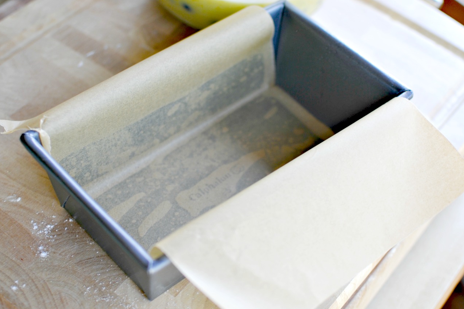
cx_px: 229
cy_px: 152
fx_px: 768
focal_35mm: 60
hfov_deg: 33.6
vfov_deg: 22.8
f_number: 2
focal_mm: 35
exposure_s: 1/80
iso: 100
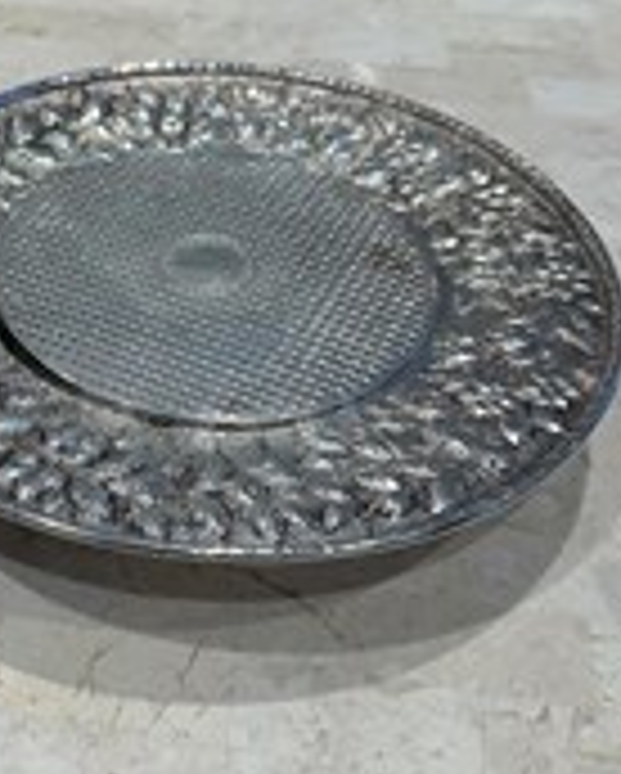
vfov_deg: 31.8
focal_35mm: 59
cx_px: 32
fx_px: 1353
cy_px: 310
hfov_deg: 24.9
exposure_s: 1/120
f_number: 1.5
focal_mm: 5.7
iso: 50
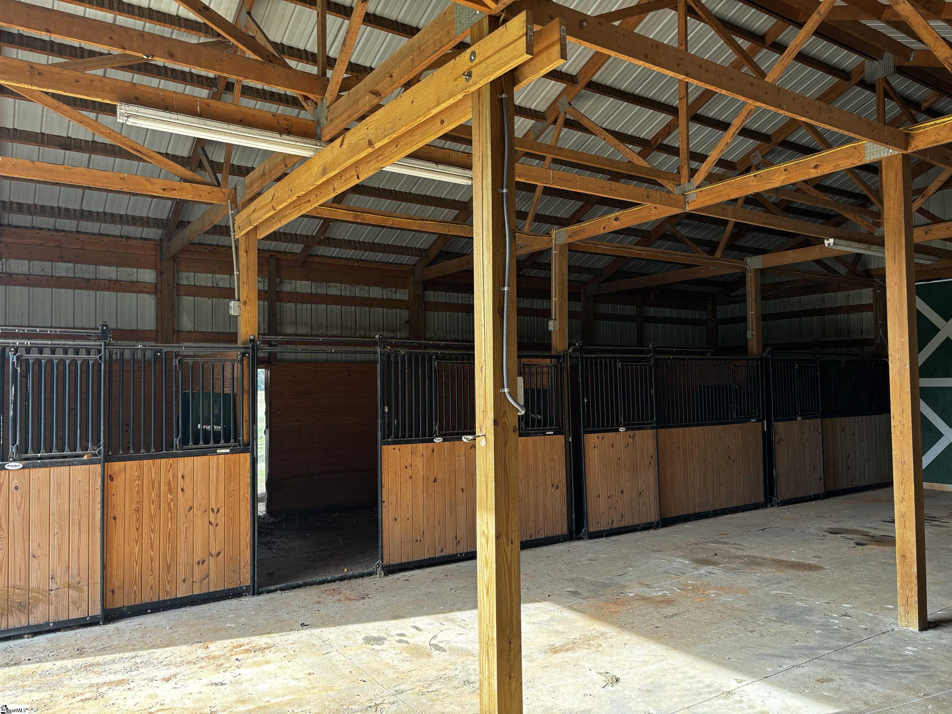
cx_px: 476
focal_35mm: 26
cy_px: 357
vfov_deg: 53.1
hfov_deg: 67.3
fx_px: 715
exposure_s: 1/121
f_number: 1.6
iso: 64
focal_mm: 5.96
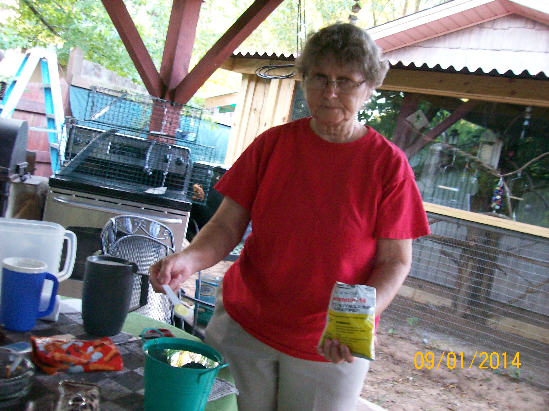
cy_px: 206
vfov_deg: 39.6
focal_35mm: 36
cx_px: 274
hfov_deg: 51.4
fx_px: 571
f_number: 2.7
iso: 160
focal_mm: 6
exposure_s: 1/8
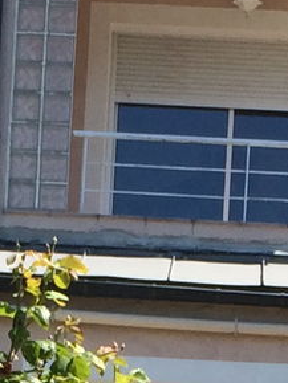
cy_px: 620
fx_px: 2372
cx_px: 138
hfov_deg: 6.9
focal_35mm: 214
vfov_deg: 9.0
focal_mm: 4.15
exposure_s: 1/1080
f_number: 2.2
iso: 32
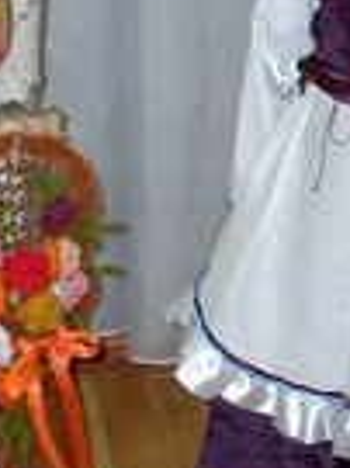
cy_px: 246
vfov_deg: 15.5
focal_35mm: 127
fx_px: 1715
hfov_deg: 11.5
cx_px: 392
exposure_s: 1/45
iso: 100
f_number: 2.8
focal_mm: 6.3
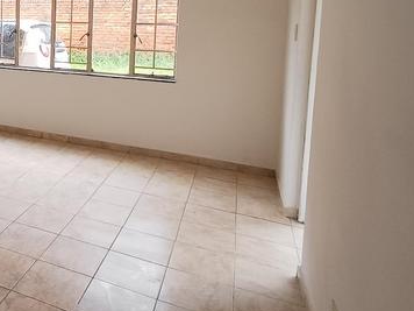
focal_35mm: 36
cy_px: 61
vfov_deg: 38.1
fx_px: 431
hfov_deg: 43.3
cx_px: -9
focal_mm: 1.64
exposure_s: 1/100
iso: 64
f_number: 2.2
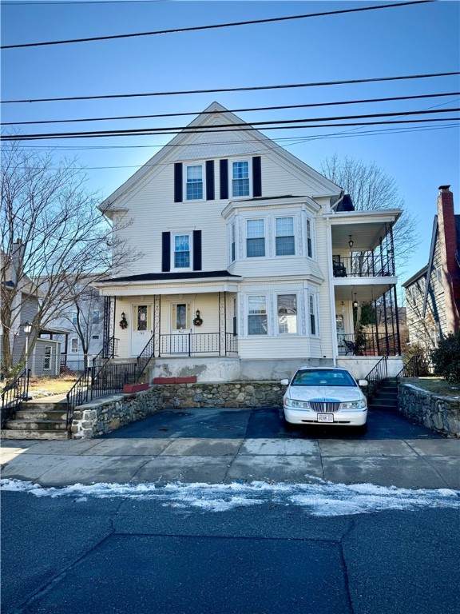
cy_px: 307
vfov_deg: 71.6
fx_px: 425
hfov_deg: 56.8
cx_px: 230
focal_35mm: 24
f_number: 1.78
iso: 80
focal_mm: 6.76
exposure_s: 1/2907
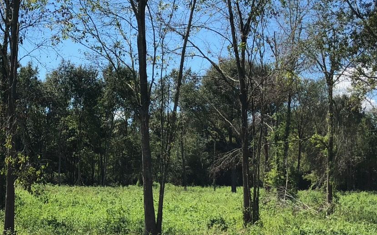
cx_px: 51
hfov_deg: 27.7
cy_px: 122
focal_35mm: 72
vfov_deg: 18.1
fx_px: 740
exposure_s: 1/1372
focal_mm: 3.99
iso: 20
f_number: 1.8
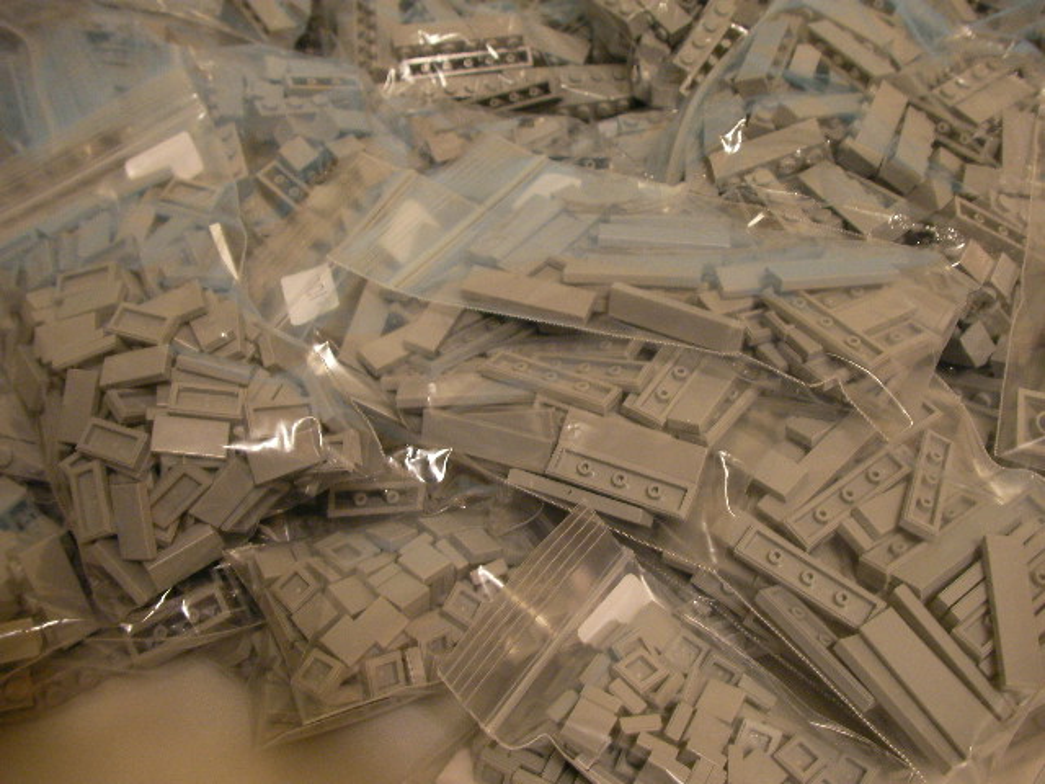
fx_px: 1147
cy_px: 392
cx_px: 522
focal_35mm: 38
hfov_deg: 49.0
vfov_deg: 37.7
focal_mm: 6.3
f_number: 3.5
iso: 200
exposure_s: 1/6.9
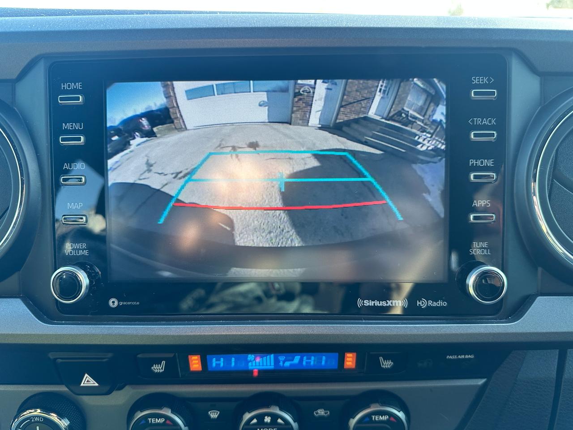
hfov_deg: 71.6
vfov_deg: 56.8
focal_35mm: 24
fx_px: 397
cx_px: 286
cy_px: 215
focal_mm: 6.86
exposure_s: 1/121
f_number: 1.78
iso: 125
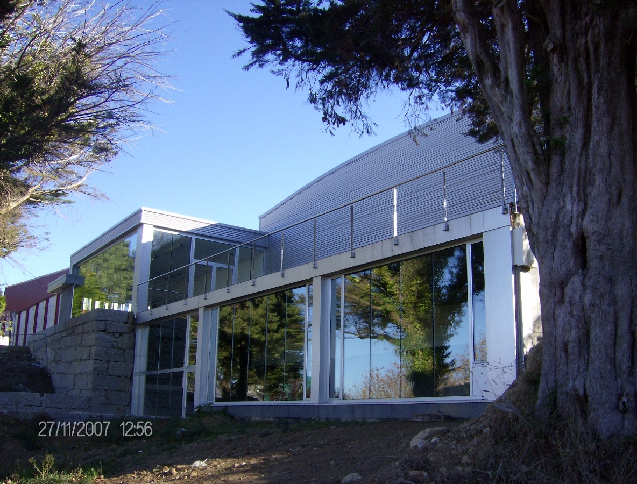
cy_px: 242
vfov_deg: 40.0
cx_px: 318
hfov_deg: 51.1
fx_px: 666
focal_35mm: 36
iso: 100
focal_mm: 6
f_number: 4.7
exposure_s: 1/238
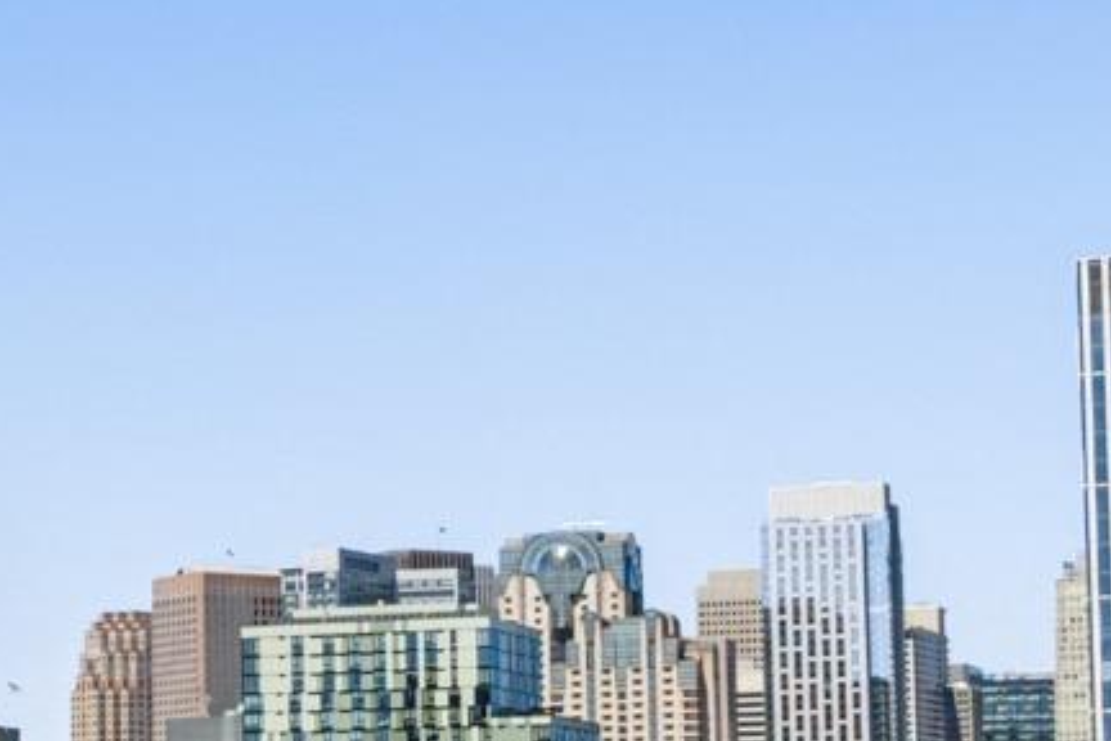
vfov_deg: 11.6
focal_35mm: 118
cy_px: 522
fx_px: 3641
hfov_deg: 16.5
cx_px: -265
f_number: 4.5
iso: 80
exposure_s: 1/1600
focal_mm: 23
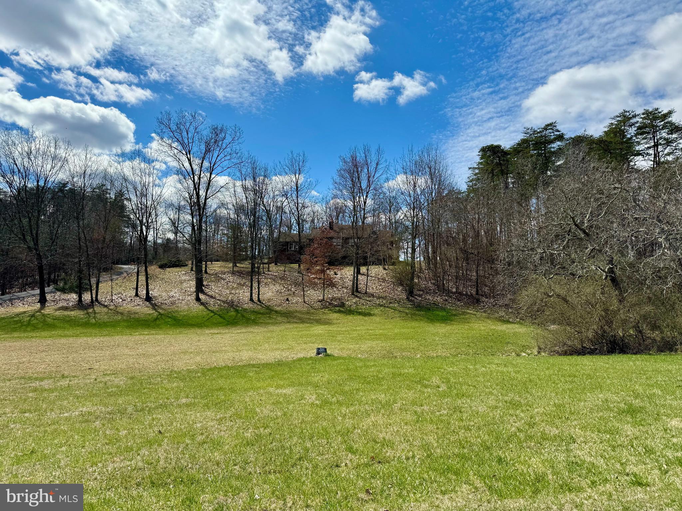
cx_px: 341
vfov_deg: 56.8
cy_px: 256
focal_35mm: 24
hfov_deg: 71.6
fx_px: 473
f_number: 1.78
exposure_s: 1/6410
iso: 80
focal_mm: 6.86
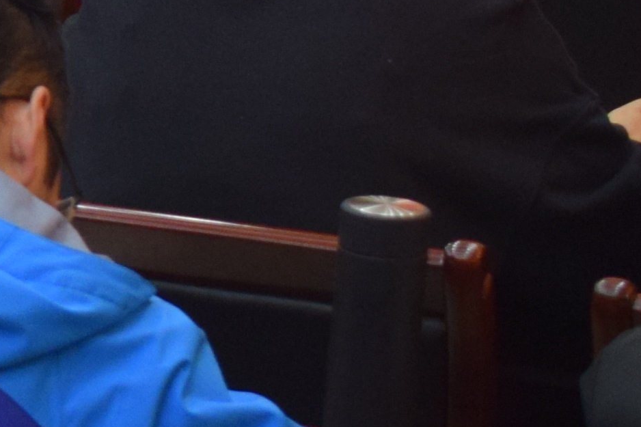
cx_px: -878
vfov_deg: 7.1
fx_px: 3418
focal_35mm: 192
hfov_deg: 9.6
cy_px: 36
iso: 900
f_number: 3.8
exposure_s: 1/60
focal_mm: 20
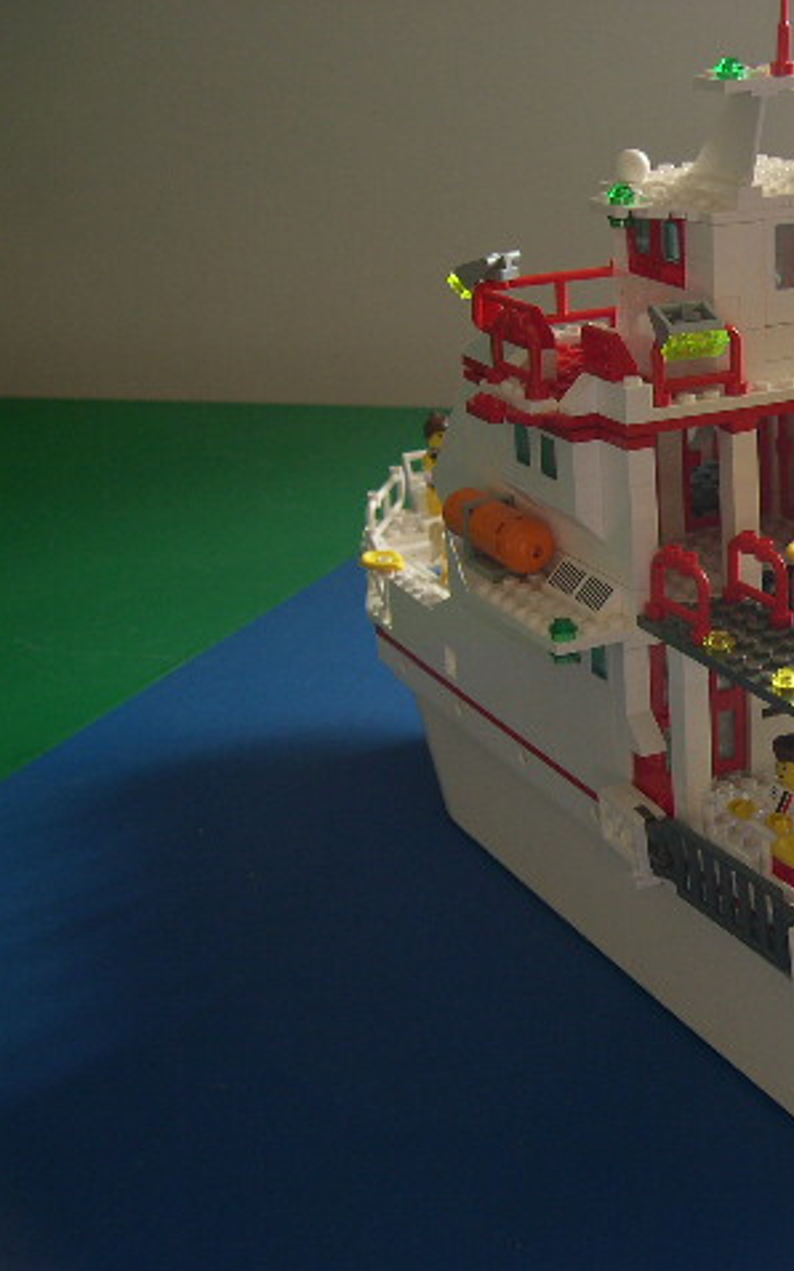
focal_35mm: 54
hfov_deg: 22.9
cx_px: 821
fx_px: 1870
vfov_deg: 37.5
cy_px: 637
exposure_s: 1/31.6
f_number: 2.8
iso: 100
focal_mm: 8
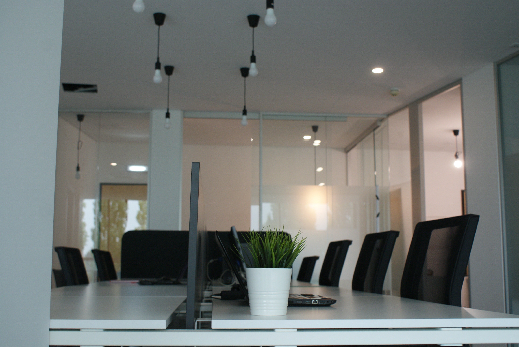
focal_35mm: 42
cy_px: 174
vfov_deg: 32.0
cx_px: 260
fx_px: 606
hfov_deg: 46.3
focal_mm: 28
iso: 400
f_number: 5
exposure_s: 1/40
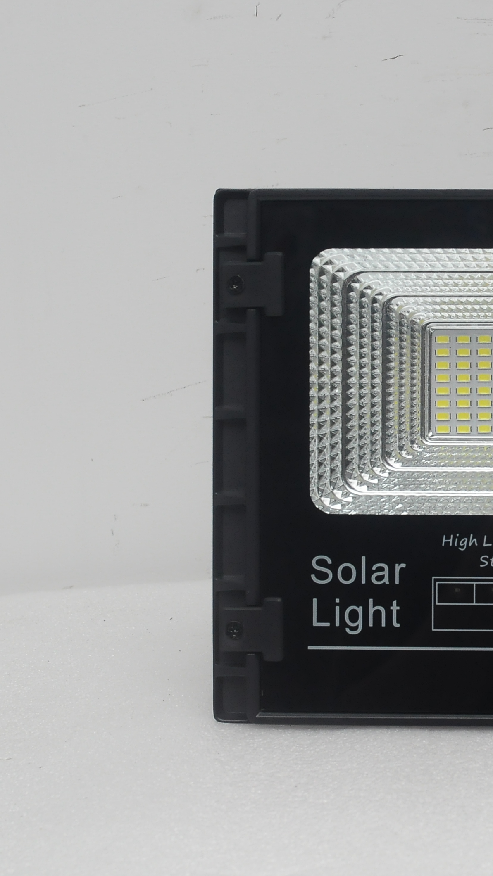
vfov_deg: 18.0
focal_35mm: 119
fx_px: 2766
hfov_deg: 10.1
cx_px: 519
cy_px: 436
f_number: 8
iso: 1000
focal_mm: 50
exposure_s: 1/100
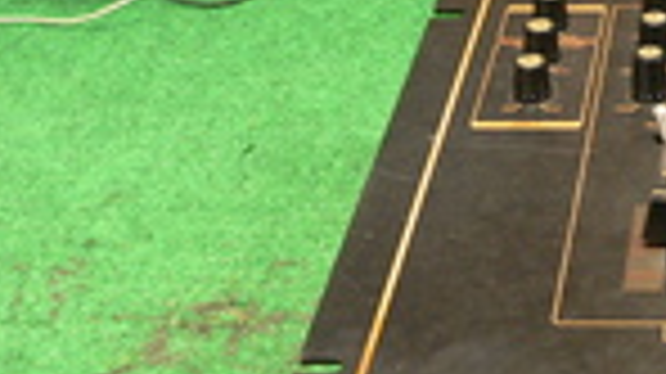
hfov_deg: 20.3
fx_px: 1782
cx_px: 716
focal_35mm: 101
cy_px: 268
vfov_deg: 11.9
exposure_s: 1/6
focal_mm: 6
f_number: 2.8
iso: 200
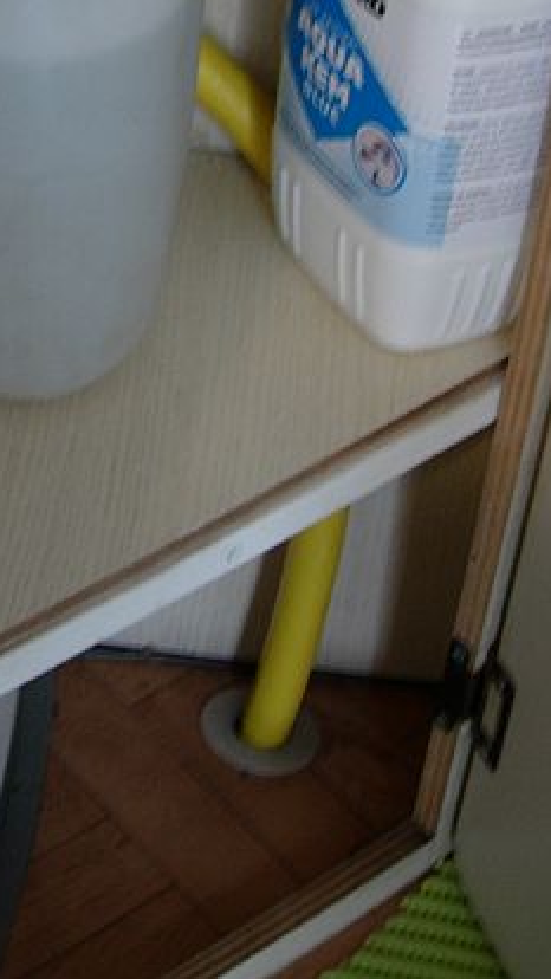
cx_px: -19
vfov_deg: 25.4
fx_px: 2077
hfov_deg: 14.8
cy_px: 35
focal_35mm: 80
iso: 64
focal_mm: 7.8
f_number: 2.8
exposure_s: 1/4.6
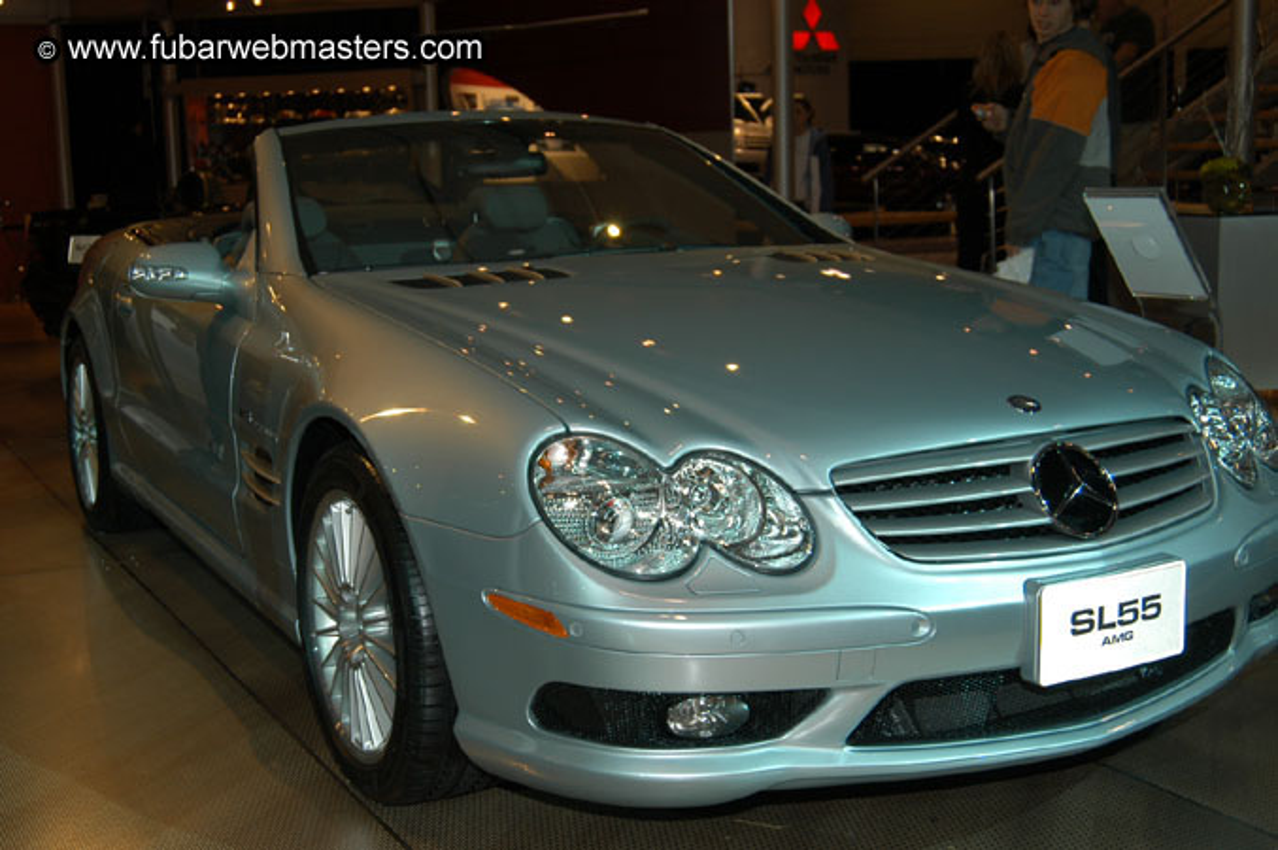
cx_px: 639
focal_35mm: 45
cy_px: 425
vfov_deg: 29.8
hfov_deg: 43.6
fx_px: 1596
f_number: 5
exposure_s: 1/60
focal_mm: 30
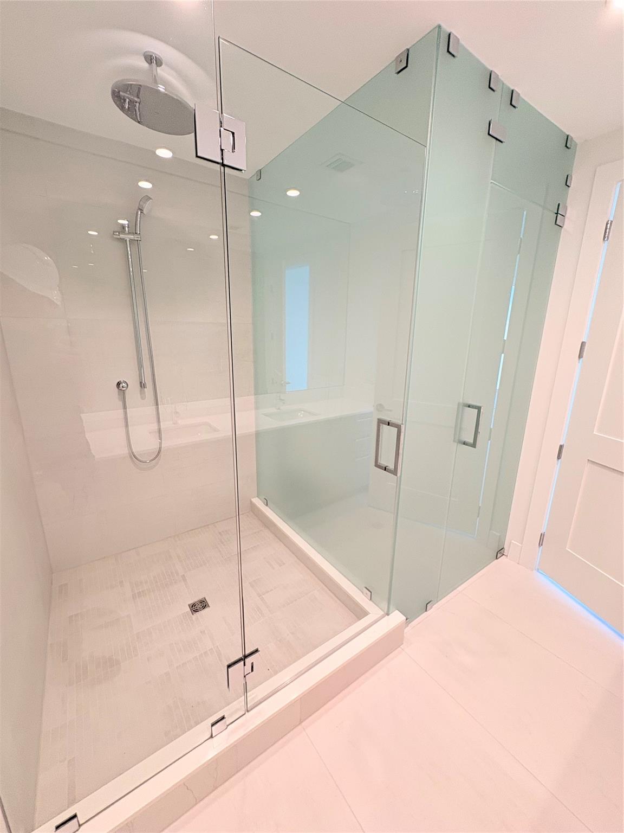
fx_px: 336
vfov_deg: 102.1
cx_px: 312
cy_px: 416
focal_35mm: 14
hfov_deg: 85.7
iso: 160
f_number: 2.2
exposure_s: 1/114
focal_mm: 2.22
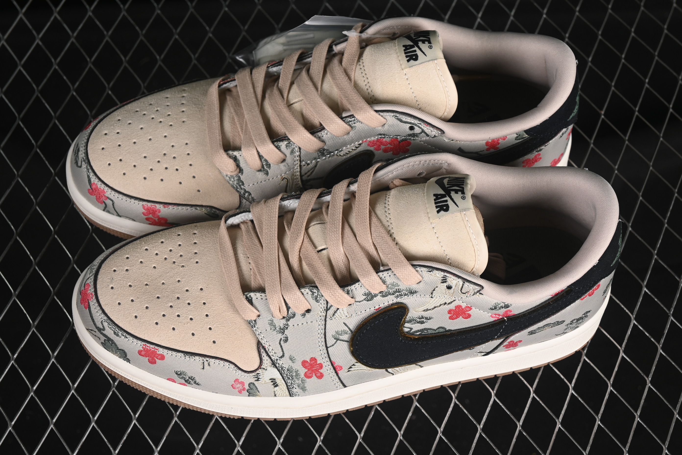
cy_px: 228
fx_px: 1421
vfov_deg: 18.2
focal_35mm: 75
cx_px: 341
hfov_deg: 27.0
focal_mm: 50
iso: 160
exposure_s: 1/80
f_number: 7.1
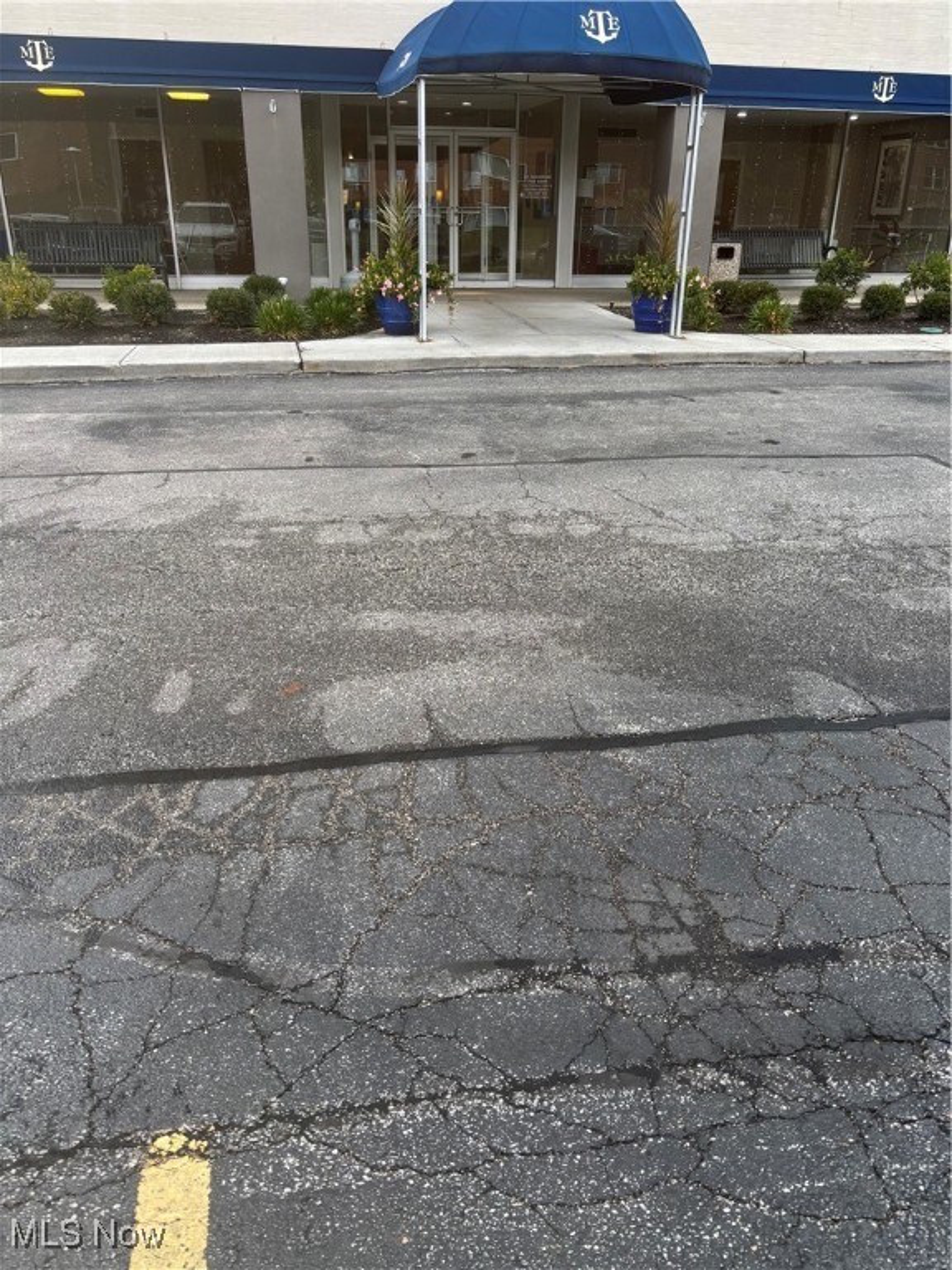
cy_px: 635
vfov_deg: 67.3
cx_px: 476
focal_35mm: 26
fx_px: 953
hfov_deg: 53.1
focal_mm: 5.96
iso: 64
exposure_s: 1/121
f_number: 1.6
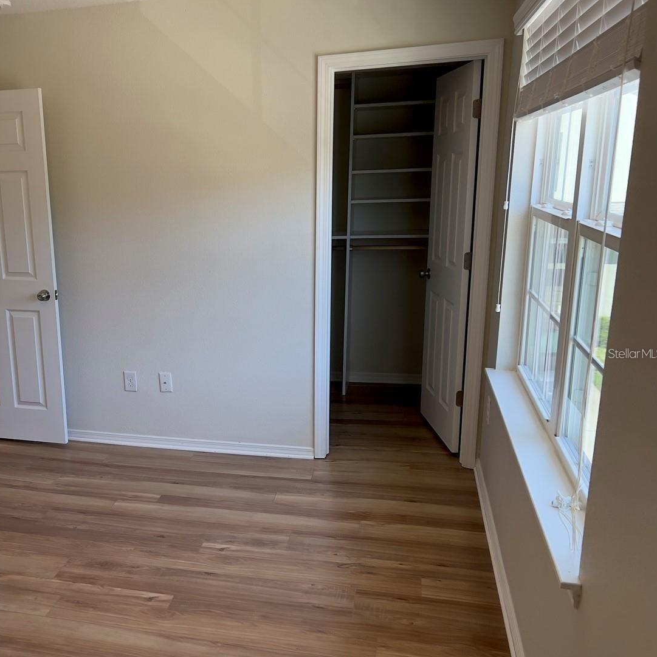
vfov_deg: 48.4
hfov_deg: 47.0
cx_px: 179
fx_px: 730
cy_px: 353
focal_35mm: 34
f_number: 1.5
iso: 50
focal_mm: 5.7
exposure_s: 1/166
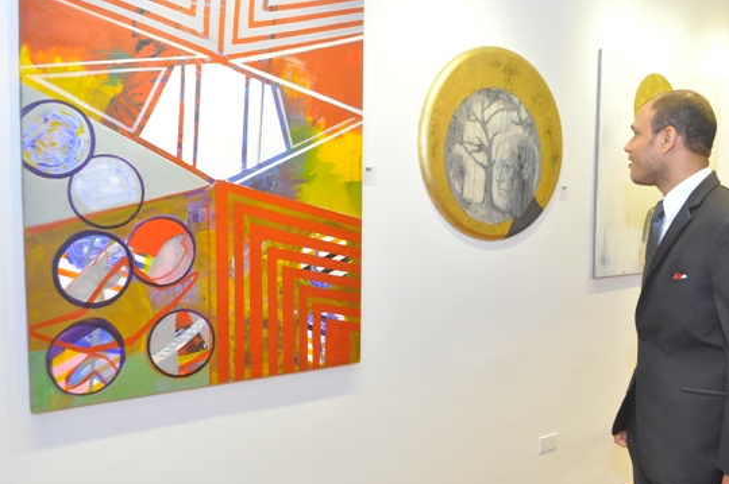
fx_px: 647
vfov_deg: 41.0
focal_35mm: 32
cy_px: 229
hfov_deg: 58.6
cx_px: 409
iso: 1250
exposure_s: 1/60
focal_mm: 18
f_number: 6.3
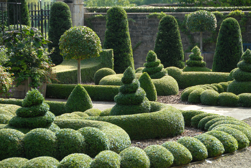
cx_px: 126
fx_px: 995
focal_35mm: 142
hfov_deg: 14.4
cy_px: 84
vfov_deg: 9.7
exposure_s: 1/250
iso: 200
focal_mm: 95
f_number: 5.3
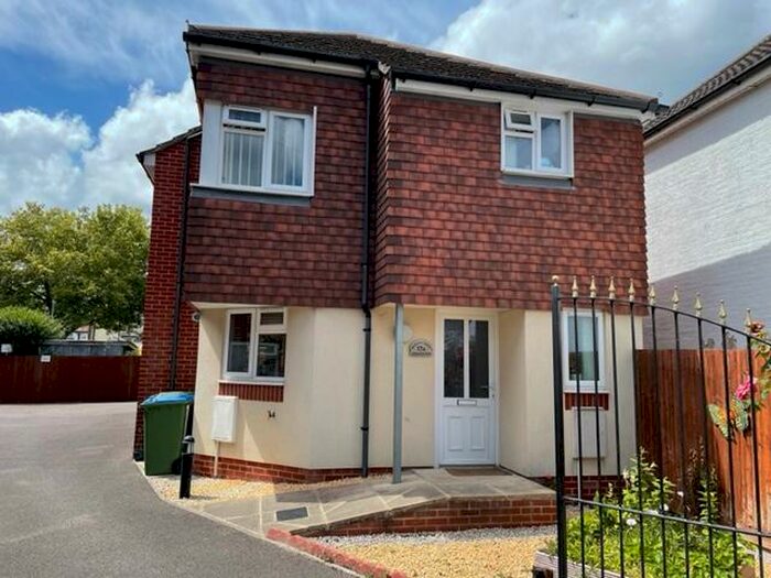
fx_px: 579
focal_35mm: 26
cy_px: 289
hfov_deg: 67.3
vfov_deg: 53.1
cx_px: 386
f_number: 1.6
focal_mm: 4.2
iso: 32
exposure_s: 1/1984
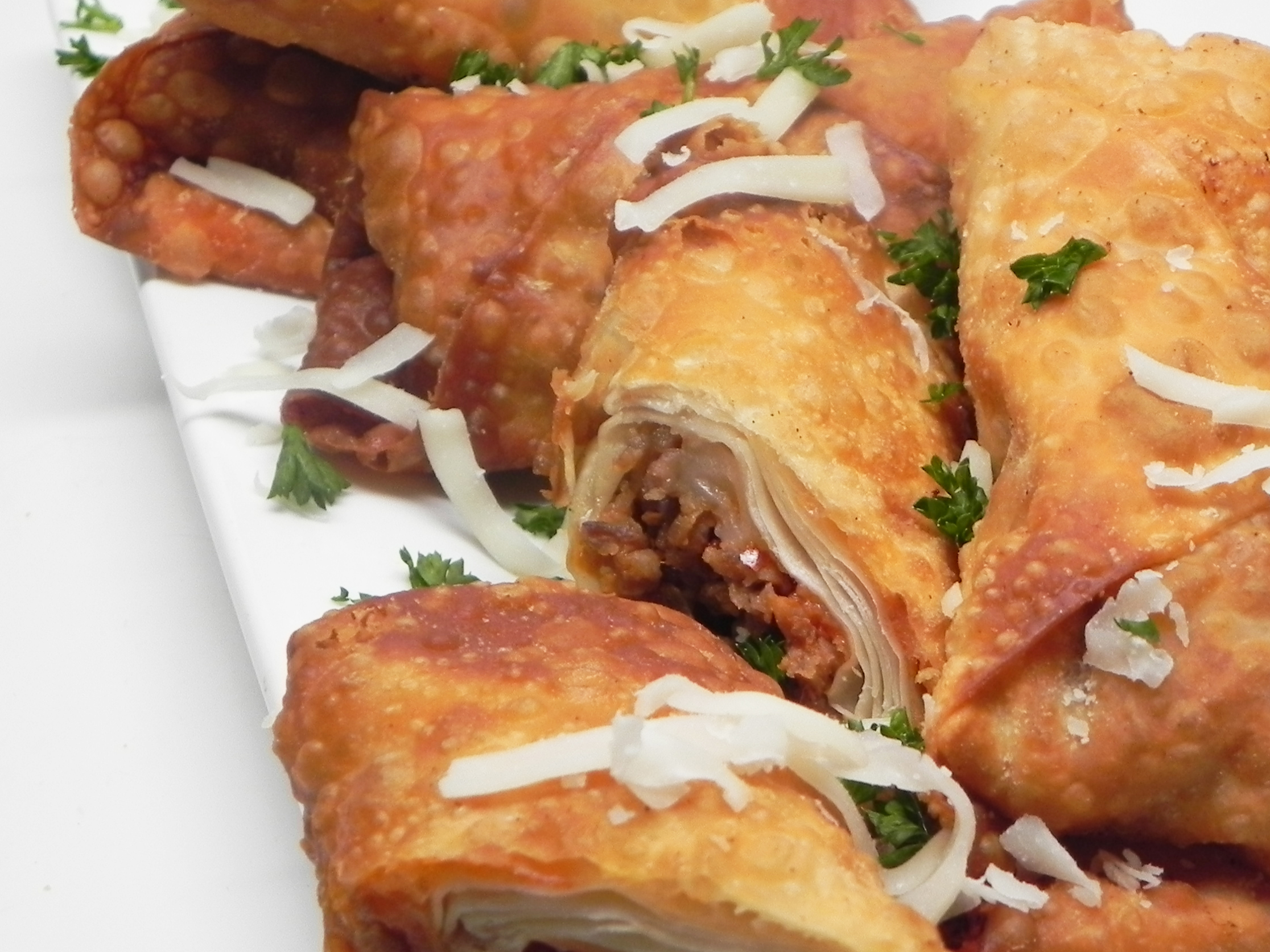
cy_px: 496
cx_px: 859
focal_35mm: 67
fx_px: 2458
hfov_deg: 28.8
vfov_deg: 21.9
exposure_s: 1/38.8
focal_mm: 7.3
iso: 160
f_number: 3.2
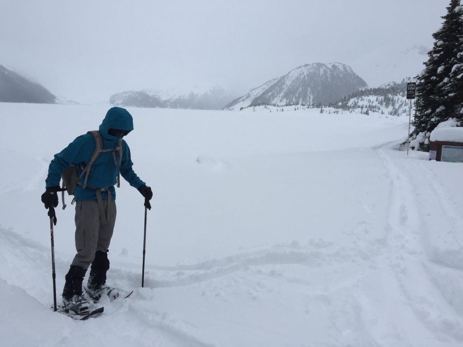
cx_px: 232
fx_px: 388
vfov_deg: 48.3
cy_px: 174
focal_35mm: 29
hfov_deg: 61.6
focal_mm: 4.15
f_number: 2.2
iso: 32
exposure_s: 1/2326
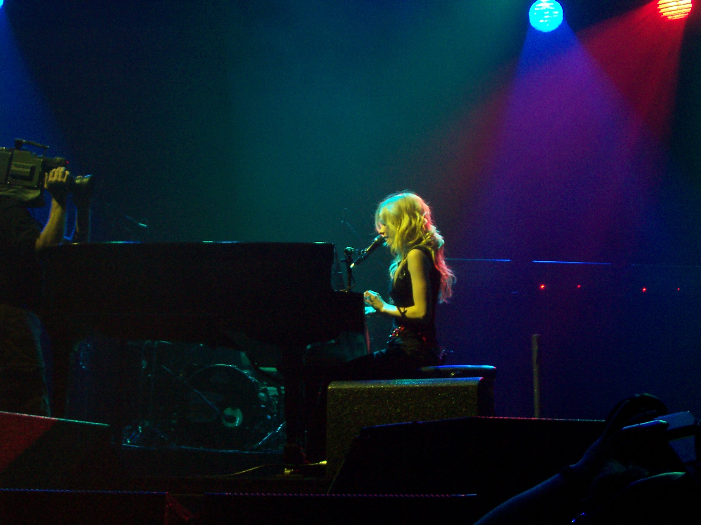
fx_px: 1154
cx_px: 350
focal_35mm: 57
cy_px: 262
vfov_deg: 25.7
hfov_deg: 33.8
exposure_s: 1/45
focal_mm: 8.6
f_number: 3.4
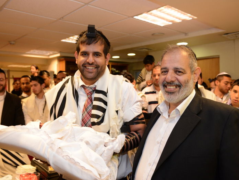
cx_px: 127
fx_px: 221
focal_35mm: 32
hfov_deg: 56.8
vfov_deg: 44.2
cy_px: 91
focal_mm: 29
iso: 1600
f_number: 4
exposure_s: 1/200
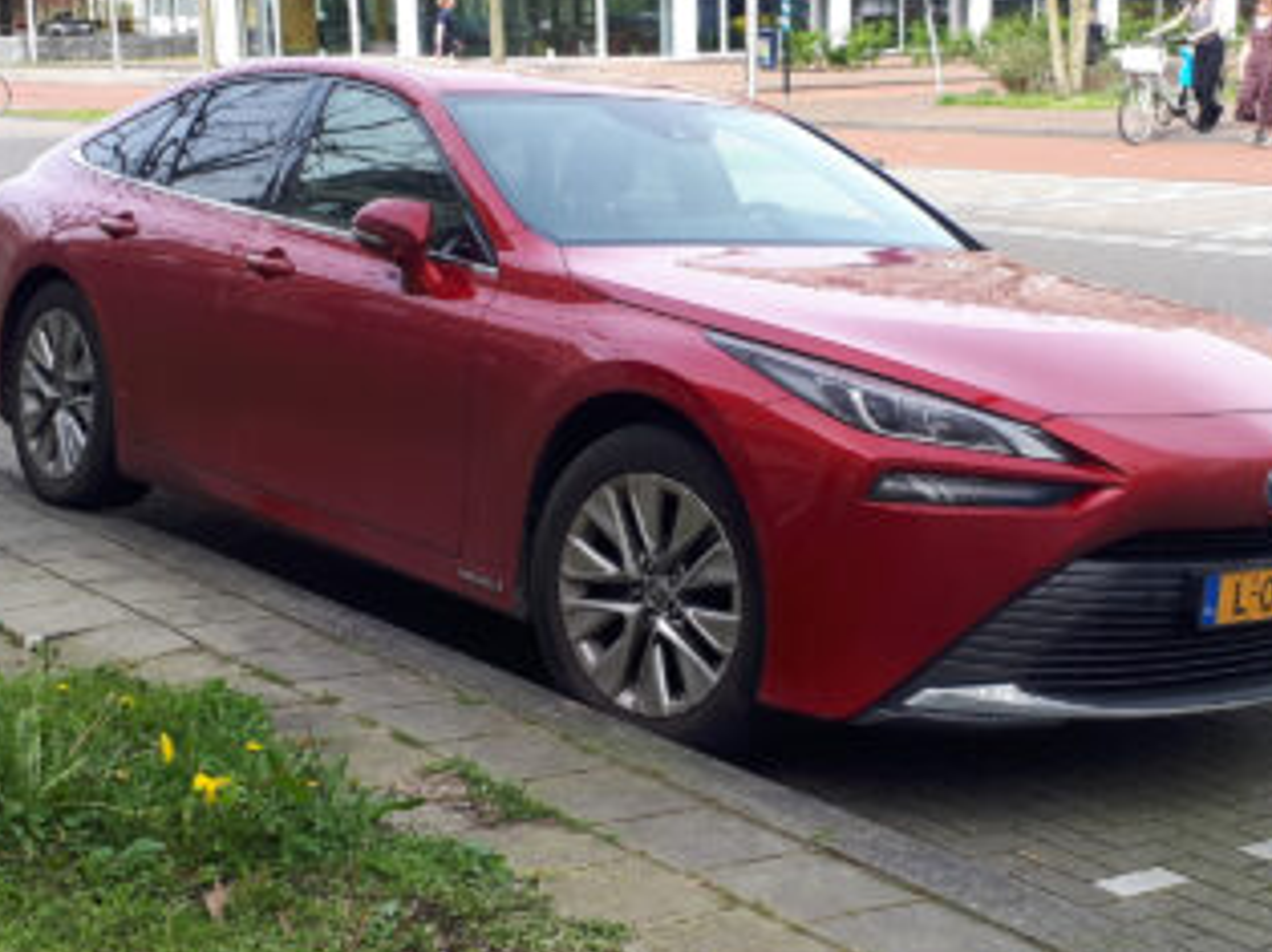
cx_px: 701
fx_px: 1138
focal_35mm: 31
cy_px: 425
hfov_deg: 58.3
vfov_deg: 45.3
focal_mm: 3.6
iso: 40
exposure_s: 1/353
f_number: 1.9
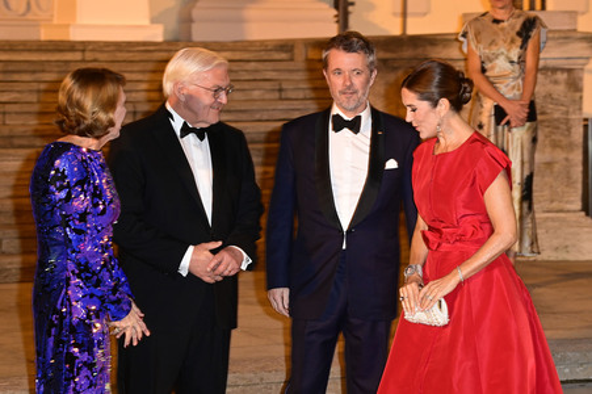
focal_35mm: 120
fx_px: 1972
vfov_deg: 11.4
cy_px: 197
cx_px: 296
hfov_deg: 17.1
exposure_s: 1/100
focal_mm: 120
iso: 3200
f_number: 5.6
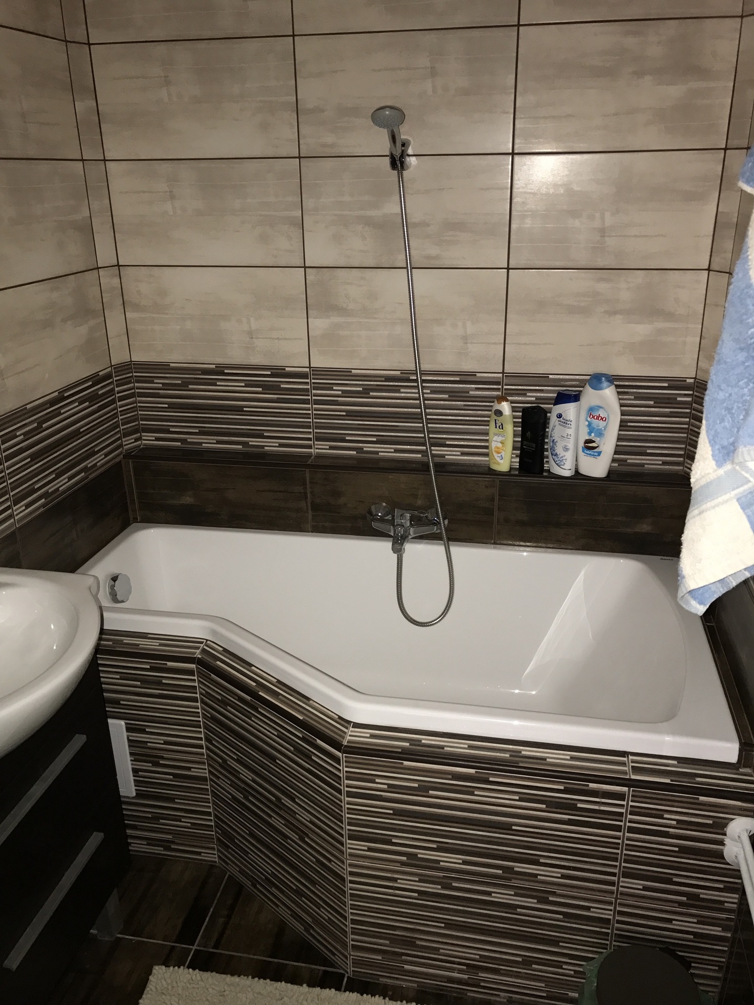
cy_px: 502
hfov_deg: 49.7
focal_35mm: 28
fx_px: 813
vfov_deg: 63.4
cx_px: 377
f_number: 1.8
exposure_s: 1/17
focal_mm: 3.99
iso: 40
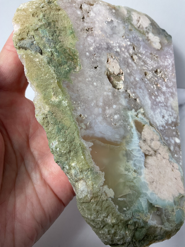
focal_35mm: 29
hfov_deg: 48.2
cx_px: 92
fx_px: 207
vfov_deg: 61.7
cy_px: 124
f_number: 1.8
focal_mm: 3
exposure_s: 1/100
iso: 40
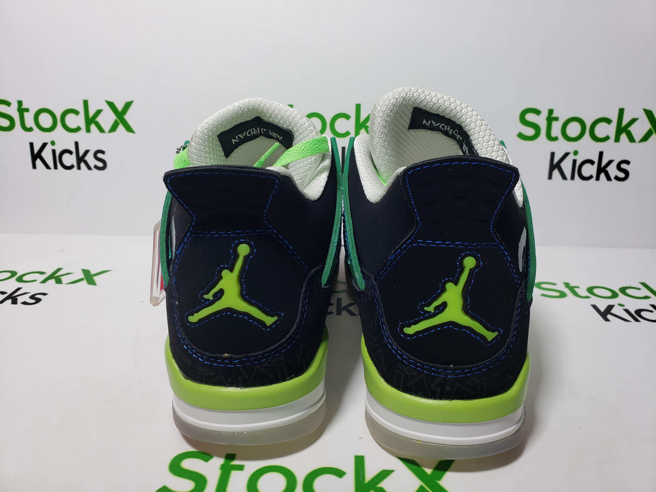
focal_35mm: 26
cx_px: 328
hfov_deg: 67.3
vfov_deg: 53.1
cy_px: 246
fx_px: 493
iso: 50
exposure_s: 1/162
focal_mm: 4.3
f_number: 2.4
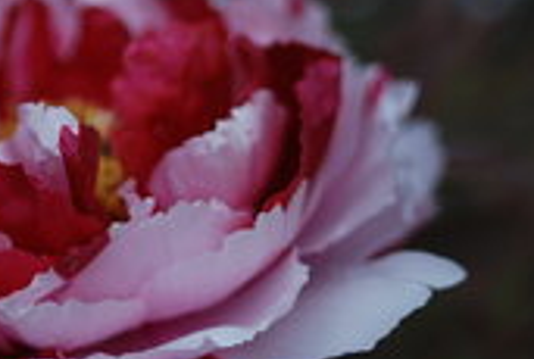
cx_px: 34
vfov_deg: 13.1
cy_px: 180
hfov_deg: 19.0
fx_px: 1562
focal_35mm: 105
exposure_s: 1/1000
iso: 160
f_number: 1.8
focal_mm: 24
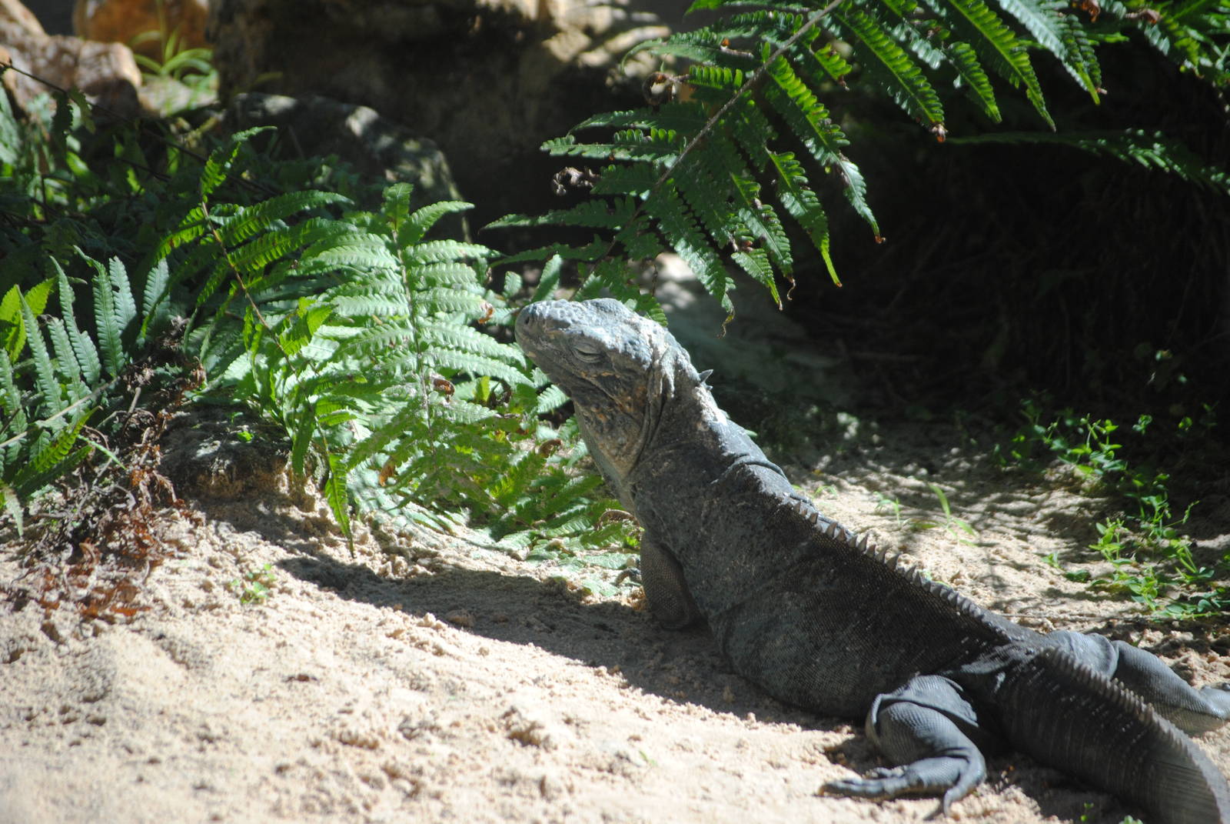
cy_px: 412
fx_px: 6414
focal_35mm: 188
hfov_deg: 11.0
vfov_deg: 7.3
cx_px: 615
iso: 200
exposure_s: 1/320
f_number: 4.8
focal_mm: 125
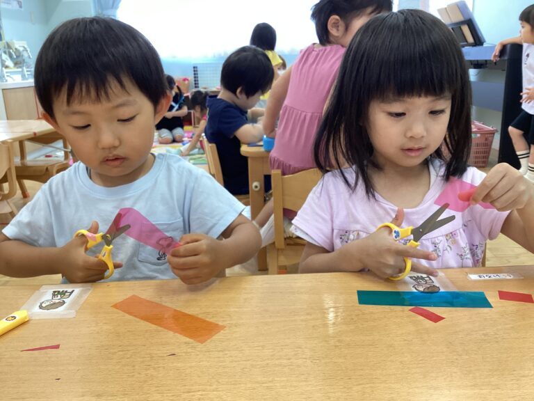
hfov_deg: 58.4
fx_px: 478
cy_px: 200
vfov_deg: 45.4
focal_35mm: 31
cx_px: 267
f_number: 2.4
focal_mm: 3.3
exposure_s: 1/50
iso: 100
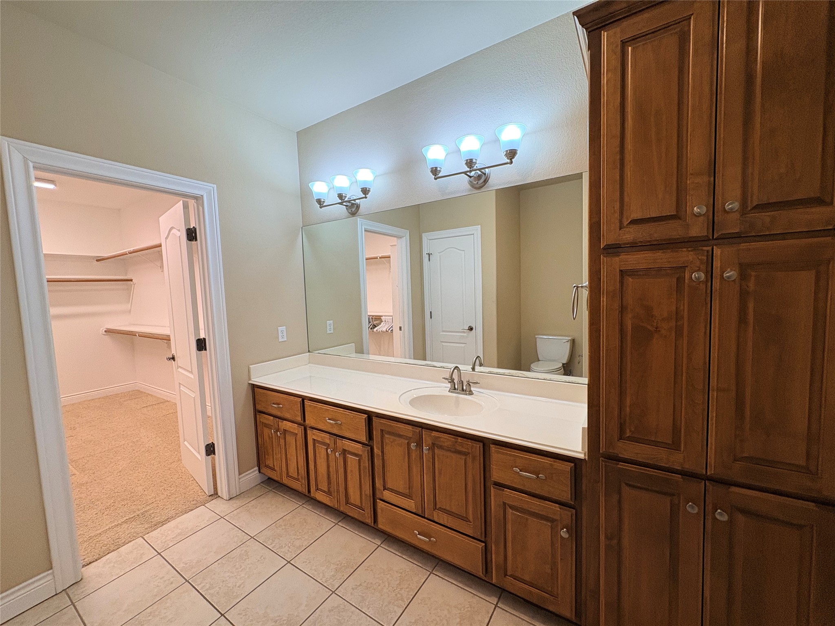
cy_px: 313
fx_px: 338
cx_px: 418
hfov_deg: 102.1
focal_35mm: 14
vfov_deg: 85.7
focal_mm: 2.22
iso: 125
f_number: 2.2
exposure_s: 1/120
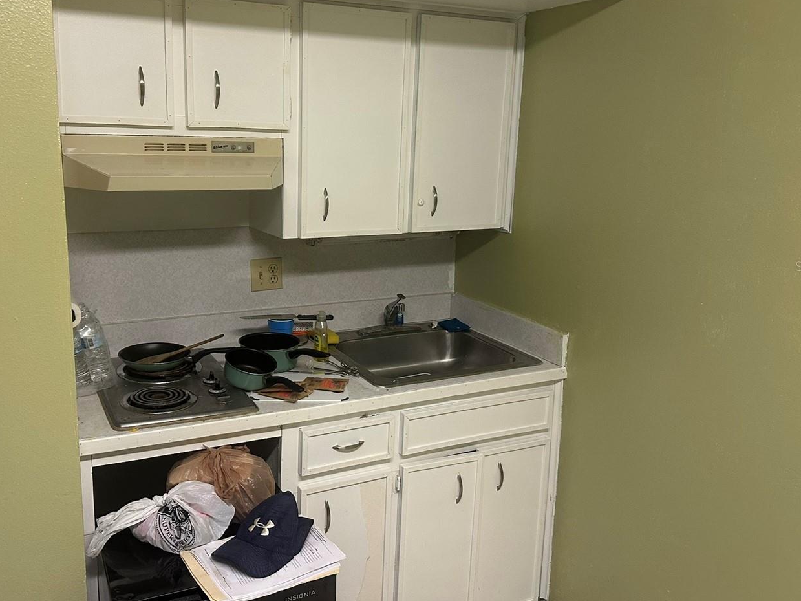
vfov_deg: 45.4
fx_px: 717
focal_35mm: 31
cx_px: 339
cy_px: 266
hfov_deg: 58.1
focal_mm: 6.86
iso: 250
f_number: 1.78
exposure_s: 1/60
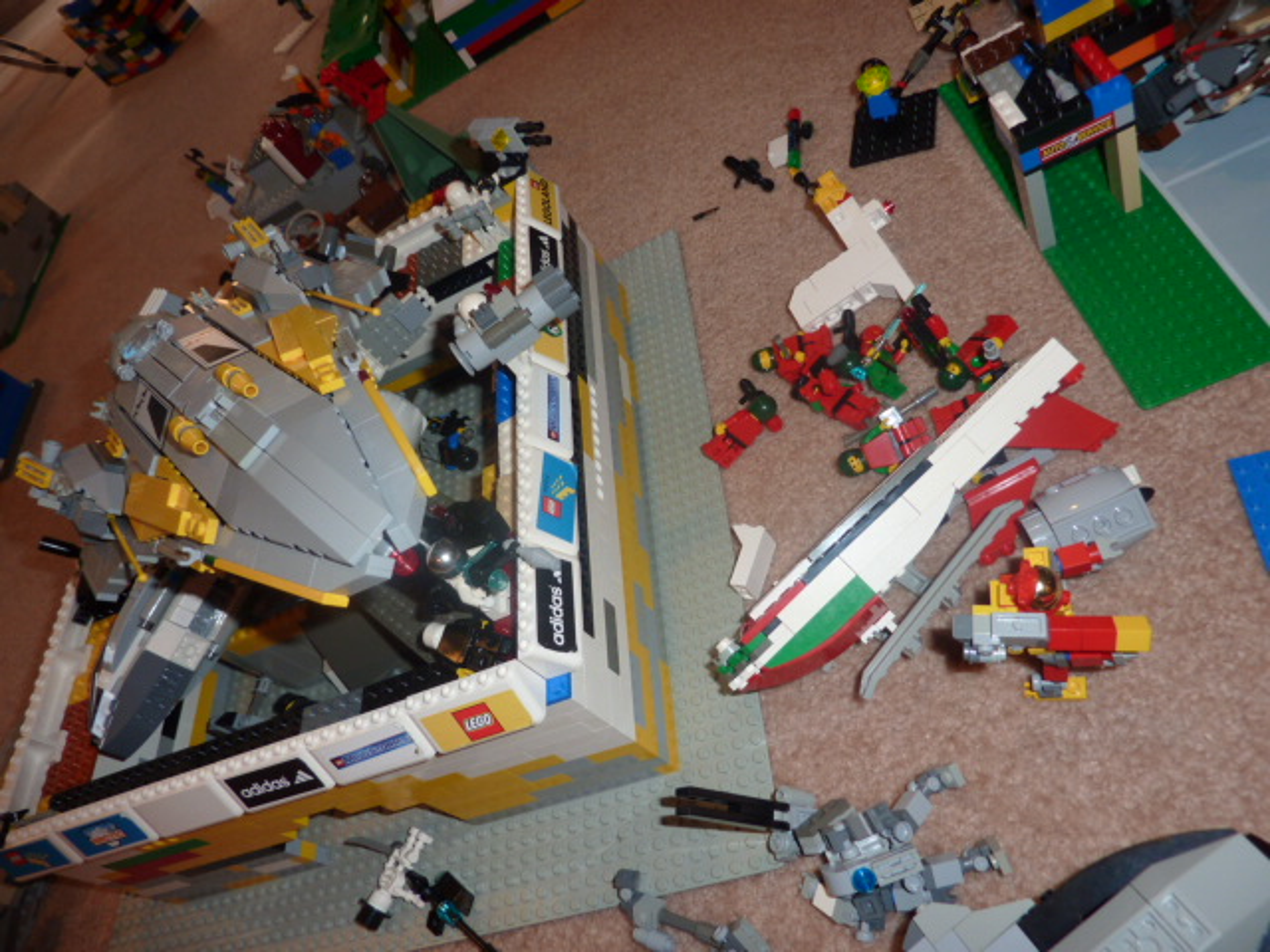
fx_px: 917
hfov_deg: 69.4
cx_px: 635
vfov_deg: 54.9
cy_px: 476
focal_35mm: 25
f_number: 3.3
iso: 80
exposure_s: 1/30
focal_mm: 4.1
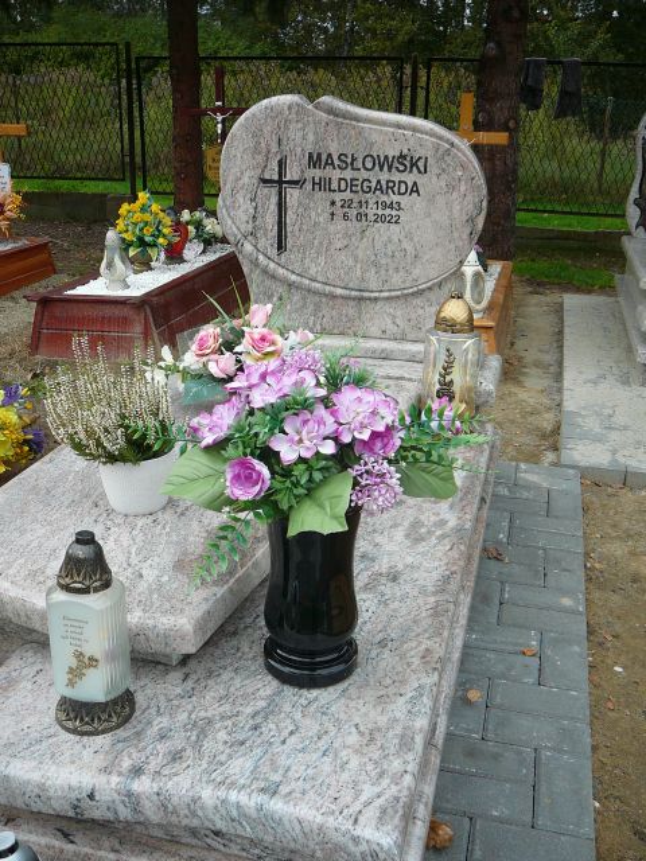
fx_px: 871
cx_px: 323
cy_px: 430
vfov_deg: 52.6
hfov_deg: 40.7
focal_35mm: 35
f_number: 2.8
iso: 80
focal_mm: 5.2
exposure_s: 1/125
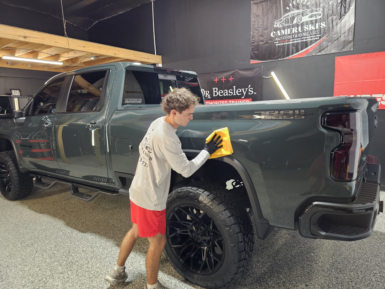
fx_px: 256
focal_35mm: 23
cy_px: 144
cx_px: 192
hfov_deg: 73.9
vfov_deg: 58.9
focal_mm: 6.3
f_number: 1.7
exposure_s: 1/120
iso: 500
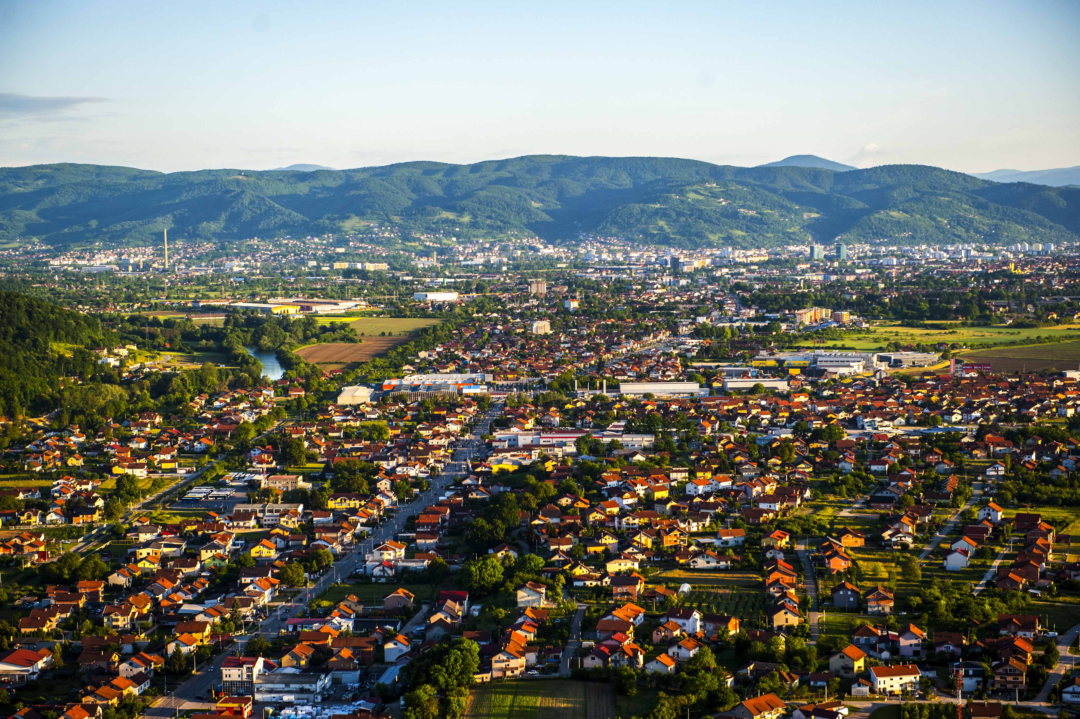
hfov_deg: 28.9
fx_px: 2099
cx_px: 540
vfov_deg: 19.4
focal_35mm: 70
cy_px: 360
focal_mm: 70
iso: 800
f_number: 4.5
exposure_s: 1/2000
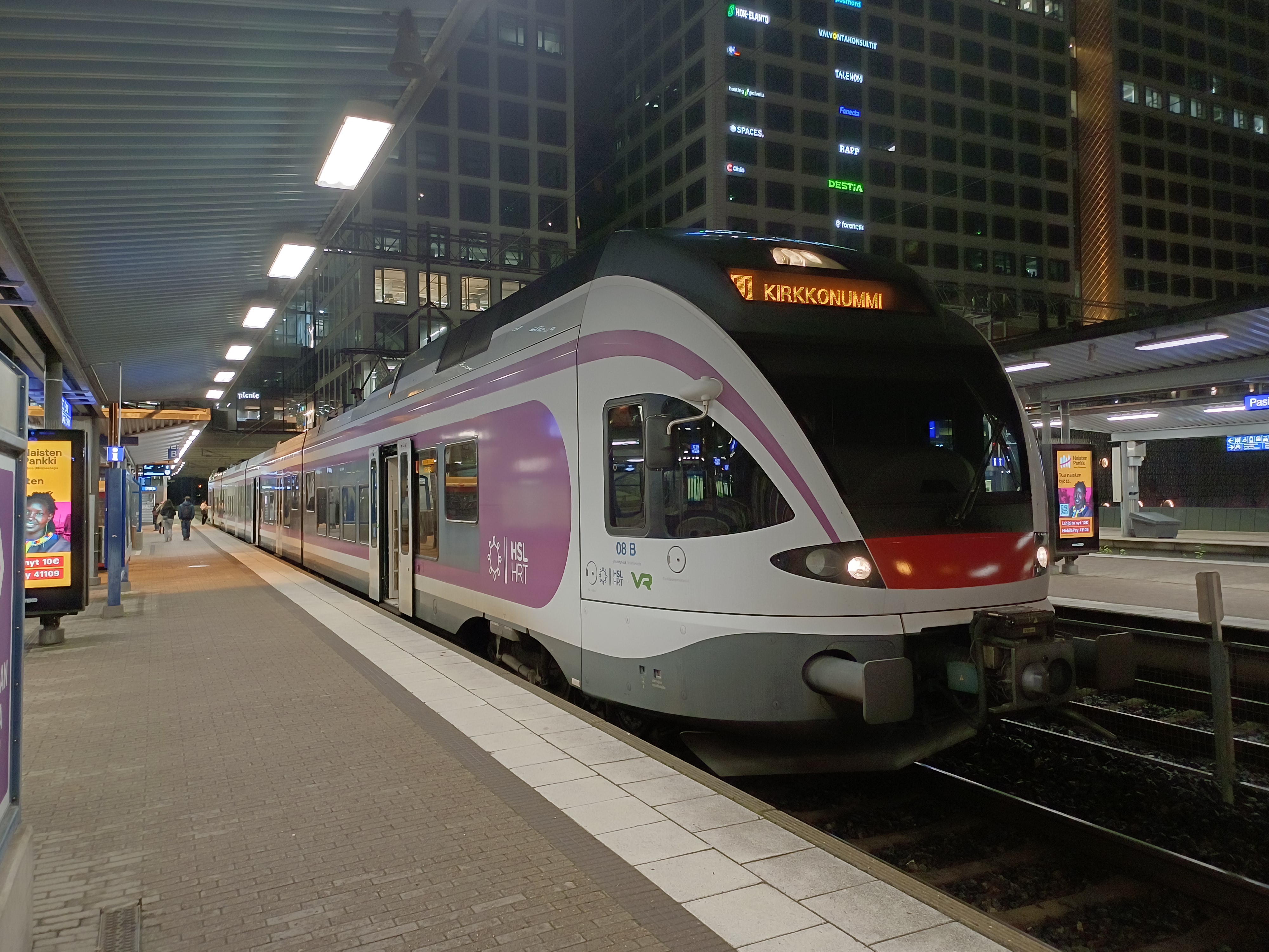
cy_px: 476
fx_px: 916
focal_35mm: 25
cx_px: 634
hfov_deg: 69.4
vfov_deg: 54.9
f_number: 1.8
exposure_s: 1/30
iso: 400
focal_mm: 4.65
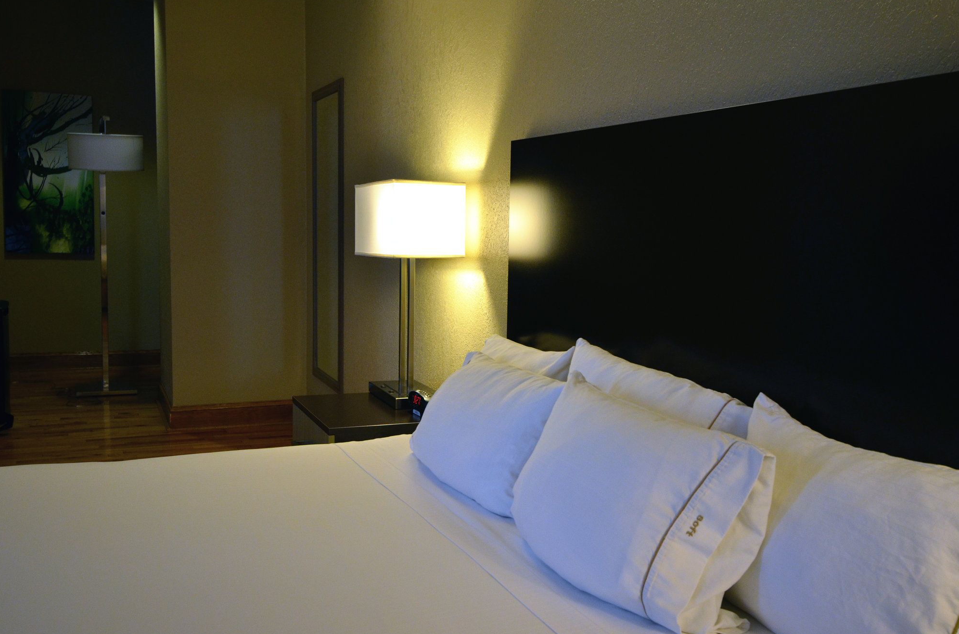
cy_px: 320
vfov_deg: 35.8
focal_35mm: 37
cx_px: 483
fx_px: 983
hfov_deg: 52.0
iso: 640
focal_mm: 24
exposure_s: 1/60
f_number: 4.5
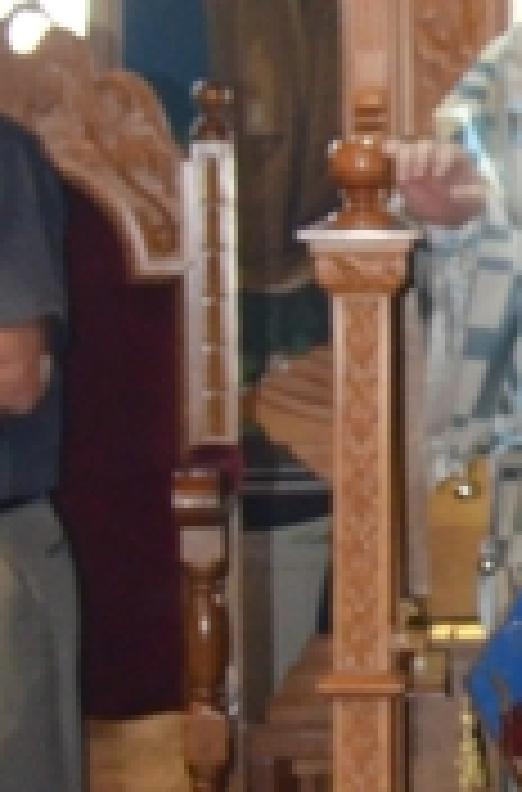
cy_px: 459
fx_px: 4488
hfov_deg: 6.6
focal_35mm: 205
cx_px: 760
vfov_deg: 10.1
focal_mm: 25
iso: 2000
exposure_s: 1/60
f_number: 6.3
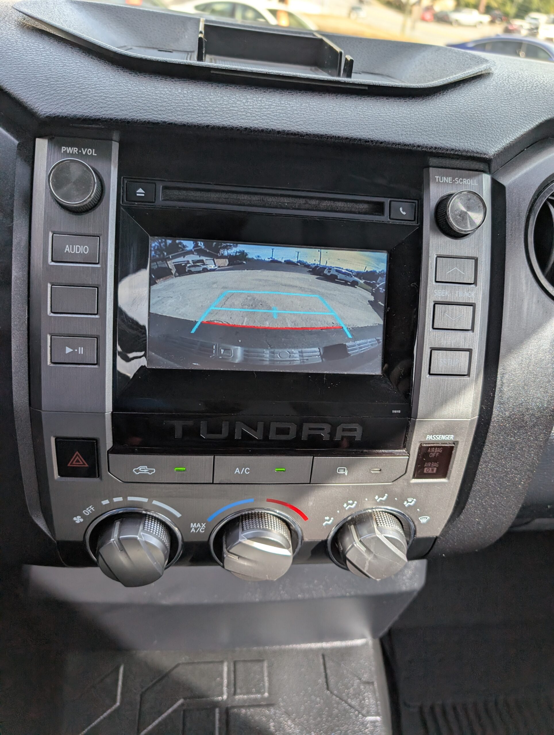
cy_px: 368
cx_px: 277
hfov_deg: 56.9
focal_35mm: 24
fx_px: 511
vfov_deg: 71.5
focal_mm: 6.9
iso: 53
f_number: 1.68
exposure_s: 1/344
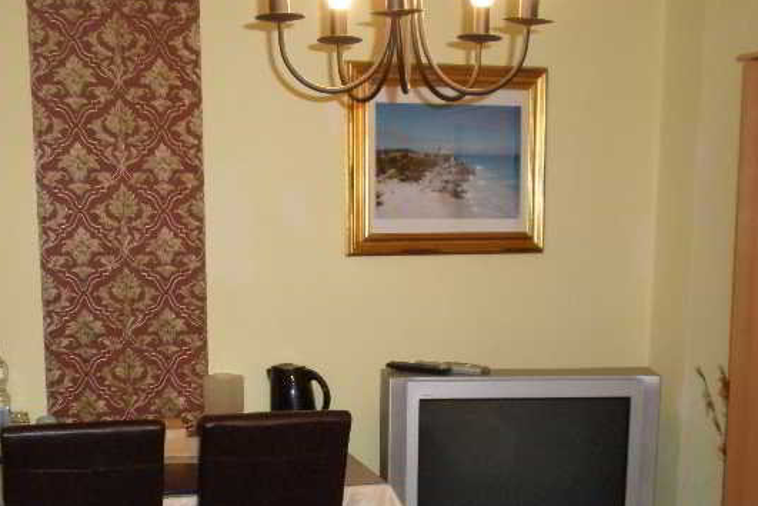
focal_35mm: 58
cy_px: 415
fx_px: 1221
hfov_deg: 34.5
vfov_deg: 23.0
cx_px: 385
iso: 200
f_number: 3.5
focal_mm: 6.6
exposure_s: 1/30
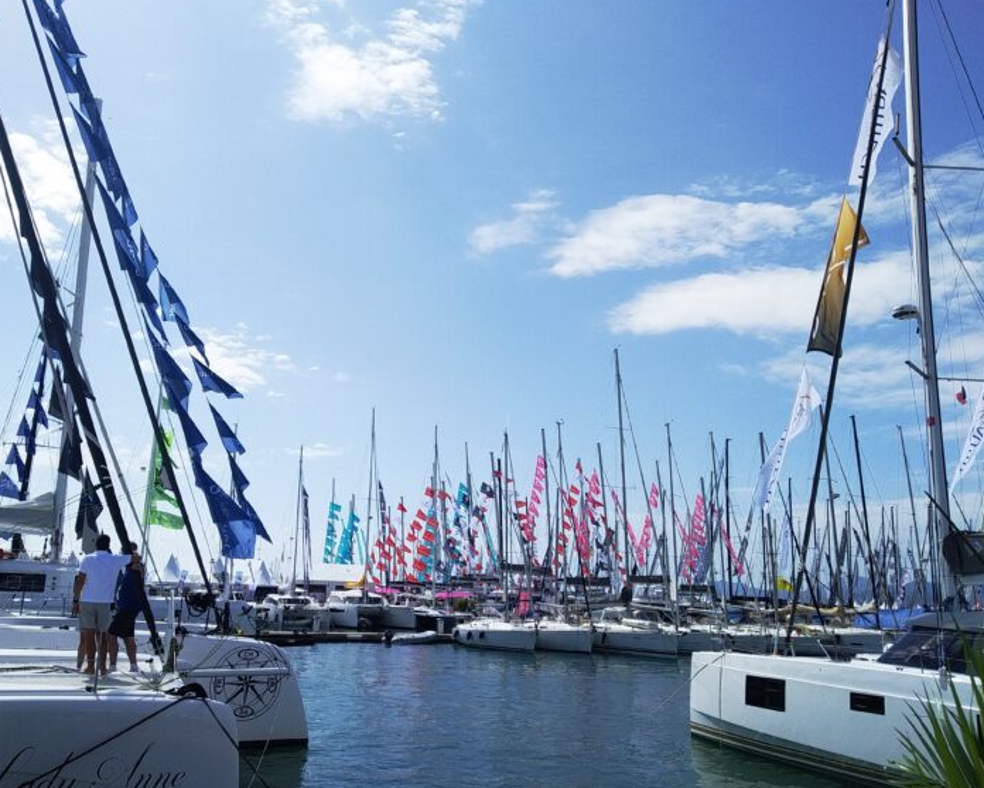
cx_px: 457
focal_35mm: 28
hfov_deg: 62.1
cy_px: 389
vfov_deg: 51.5
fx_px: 816
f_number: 2.2
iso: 100
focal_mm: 3.82
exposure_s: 1/2680
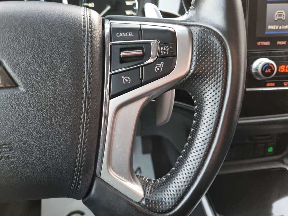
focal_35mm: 26
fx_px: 216
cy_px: 108
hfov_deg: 67.3
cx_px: 144
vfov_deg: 53.1
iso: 500
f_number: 1.8
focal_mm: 5.4
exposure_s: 1/33
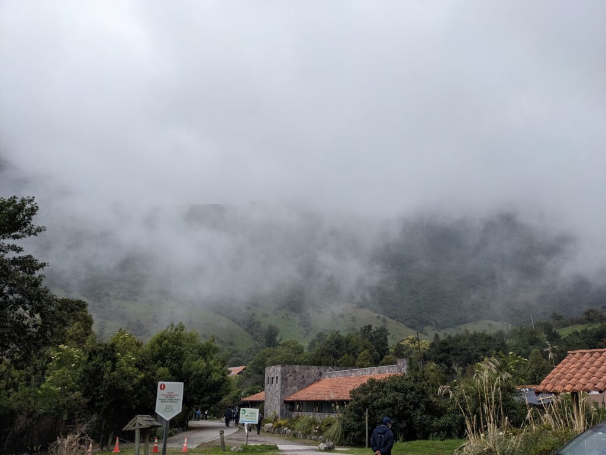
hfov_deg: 65.3
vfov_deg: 51.4
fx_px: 473
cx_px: 303
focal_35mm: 27
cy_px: 228
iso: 70
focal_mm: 4.38
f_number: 1.73
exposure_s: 1/2933
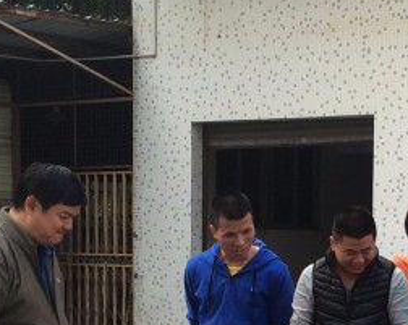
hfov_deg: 17.4
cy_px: 387
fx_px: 1315
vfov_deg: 13.7
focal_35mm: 109
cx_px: 351
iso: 50
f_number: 2.2
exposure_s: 1/100
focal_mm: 4.15
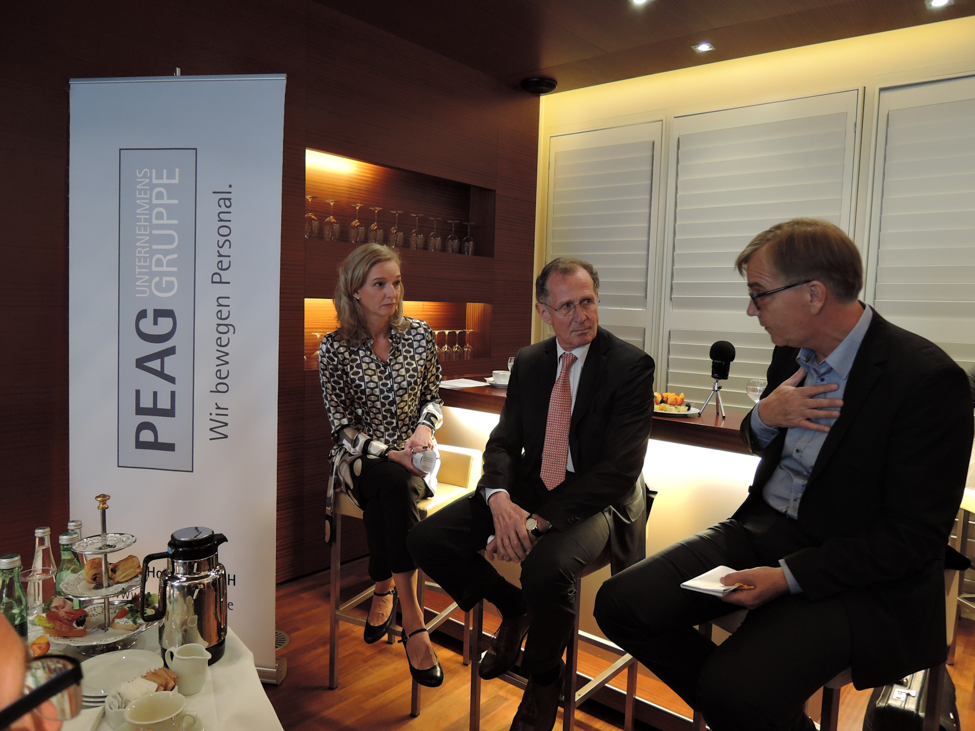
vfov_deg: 56.8
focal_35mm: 24
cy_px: 366
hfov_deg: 71.6
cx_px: 488
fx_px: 676
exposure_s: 1/30
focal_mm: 5.1
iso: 360
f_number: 2.2
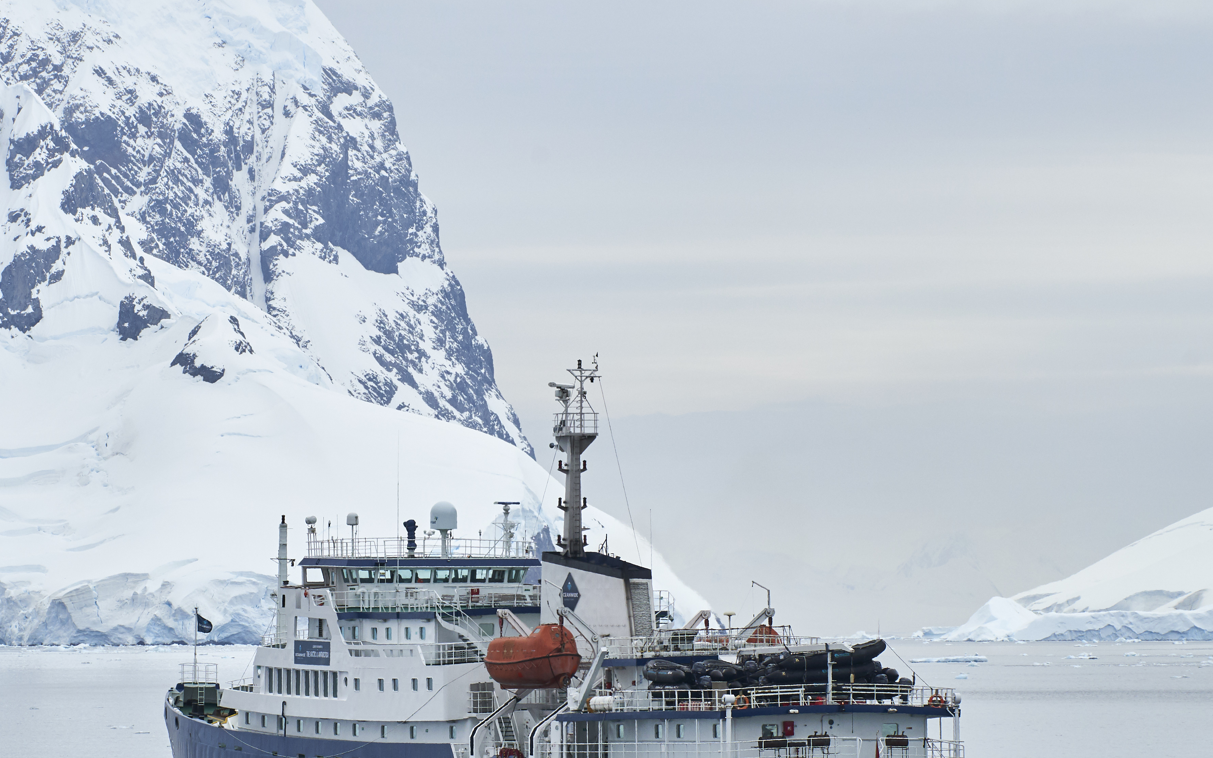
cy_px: 313
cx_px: 409
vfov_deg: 5.1
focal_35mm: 255
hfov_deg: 8.2
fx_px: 8430
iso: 400
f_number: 9
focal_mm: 125
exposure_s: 1/1000
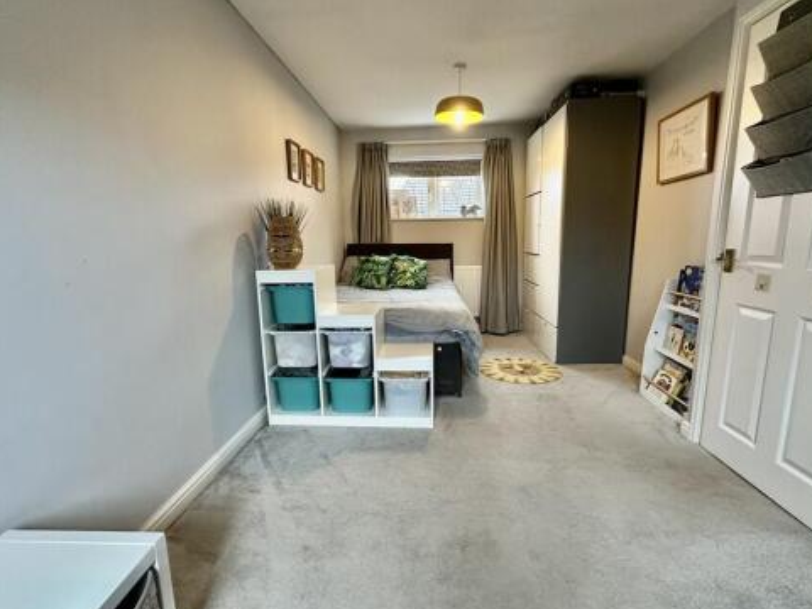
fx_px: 399
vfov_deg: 74.7
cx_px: 407
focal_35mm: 17
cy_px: 314
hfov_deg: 91.0
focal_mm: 2.22
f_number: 2.2
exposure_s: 1/50
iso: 320
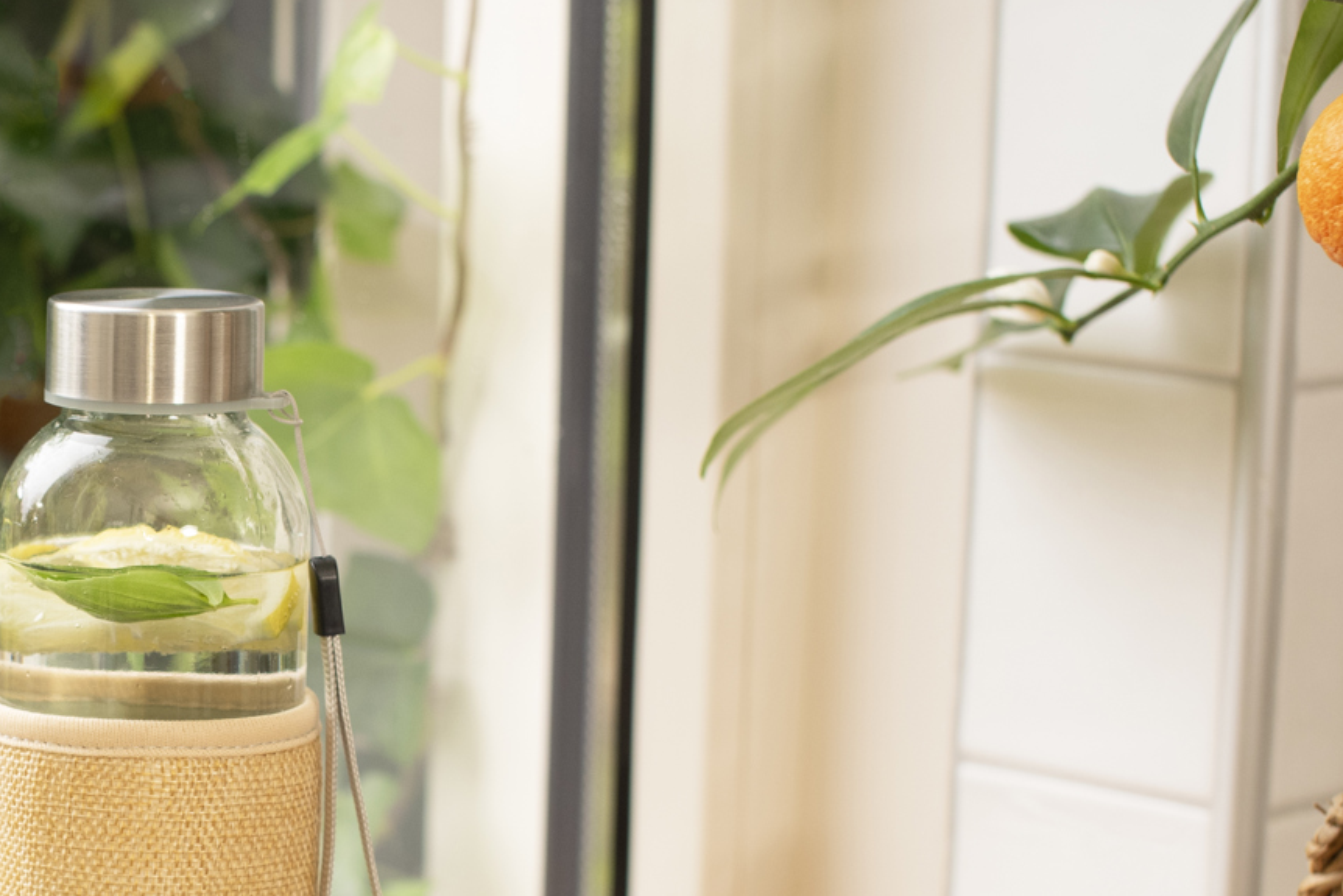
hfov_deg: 17.3
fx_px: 4328
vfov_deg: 11.8
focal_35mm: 116
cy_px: 685
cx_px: 101
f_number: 4.5
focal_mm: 50
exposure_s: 1/125
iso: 640
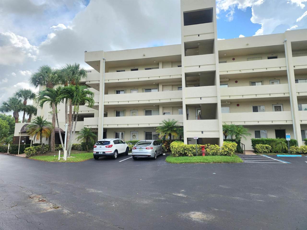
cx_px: 154
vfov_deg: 58.9
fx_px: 204
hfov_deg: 73.9
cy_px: 115
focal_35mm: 23
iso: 12
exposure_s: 1/833
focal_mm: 6.4
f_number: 1.8
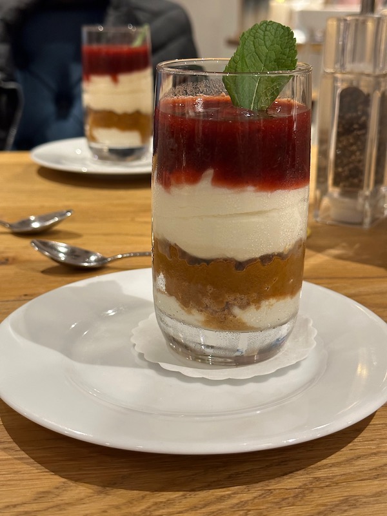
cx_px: 194
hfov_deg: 30.3
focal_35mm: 48
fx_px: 716
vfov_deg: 39.7
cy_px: 258
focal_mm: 6.86
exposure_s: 1/50
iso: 250
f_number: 1.78
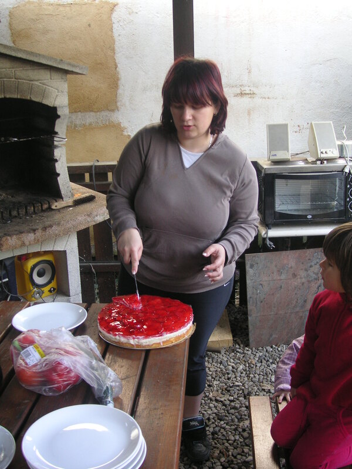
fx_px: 502
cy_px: 234
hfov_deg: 38.7
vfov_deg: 50.1
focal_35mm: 37
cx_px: 176
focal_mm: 6.1
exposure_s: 1/45
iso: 50
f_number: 2.8
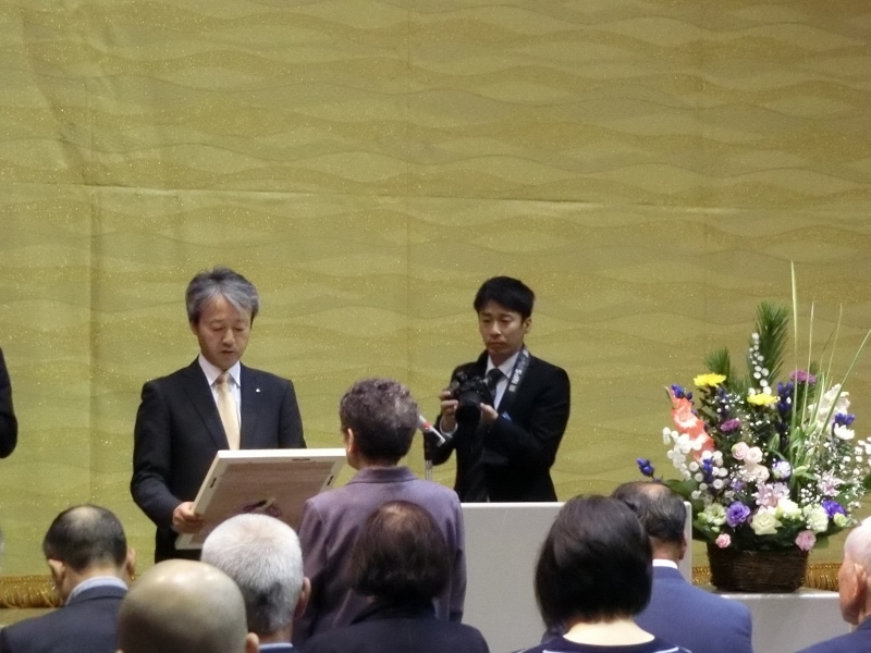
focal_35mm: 143
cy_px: 326
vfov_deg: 10.4
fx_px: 3598
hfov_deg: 13.8
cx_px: 436
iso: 3200
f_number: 5.8
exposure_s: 1/60
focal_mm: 25.5
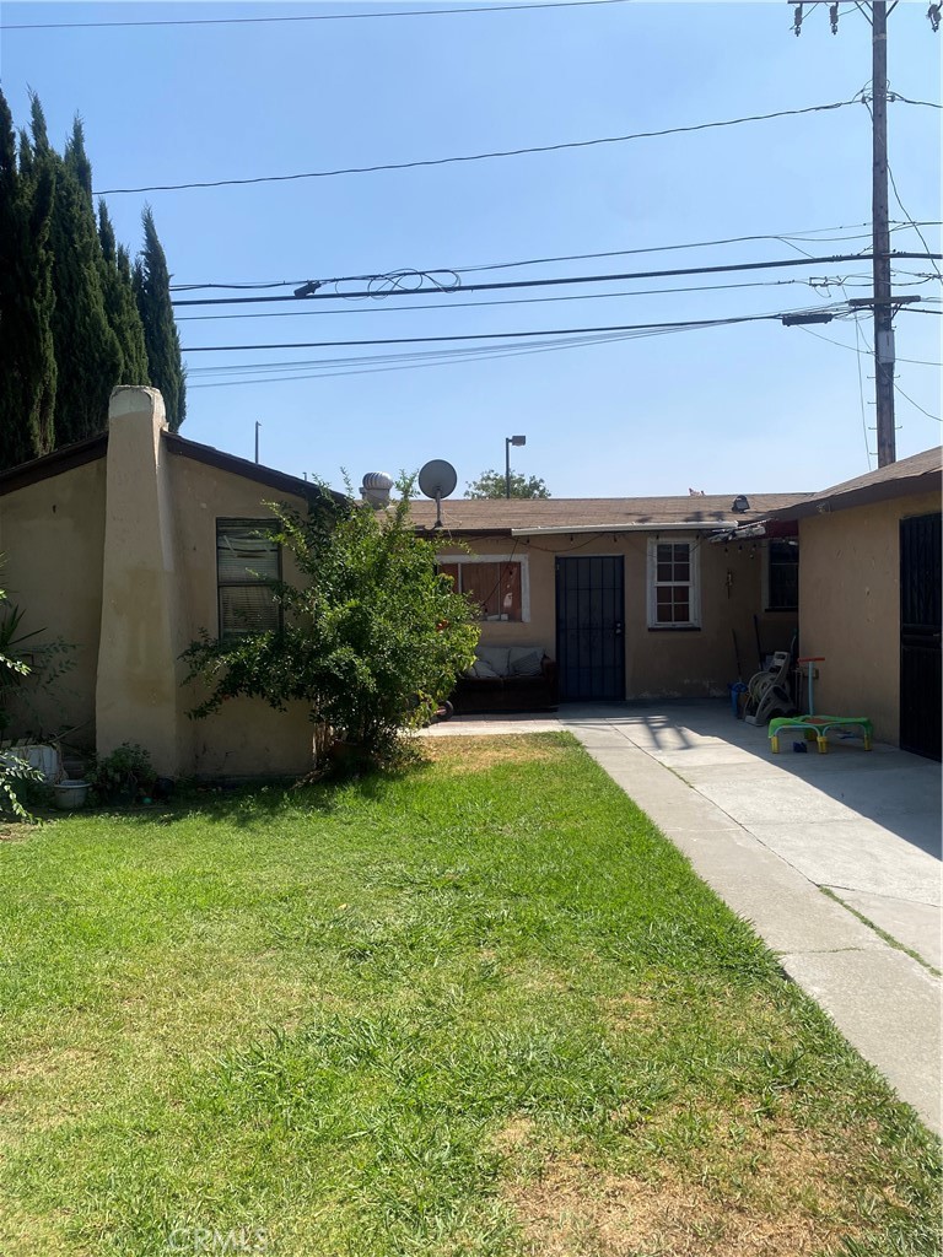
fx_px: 944
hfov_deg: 53.1
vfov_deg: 67.3
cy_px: 628
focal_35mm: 26
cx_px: 472
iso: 32
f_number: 1.8
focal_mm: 4.25
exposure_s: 1/3610
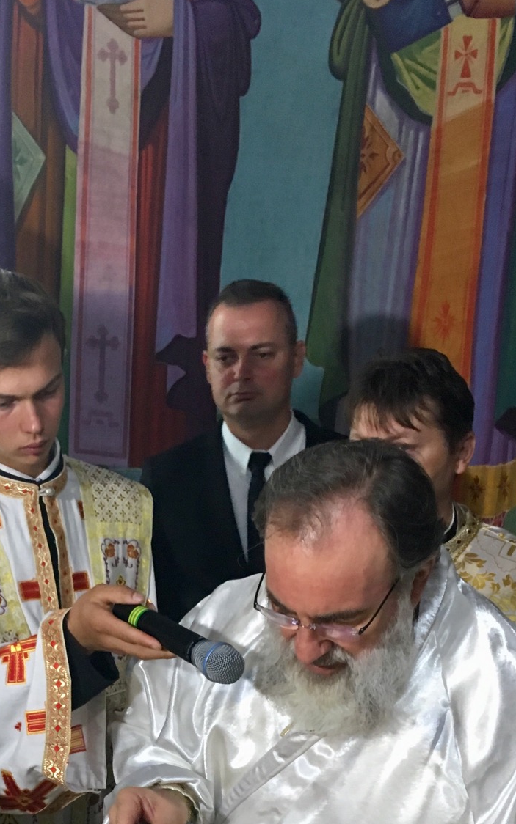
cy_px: 736
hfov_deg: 22.9
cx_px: 121
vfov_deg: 34.3
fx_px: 1259
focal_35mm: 56
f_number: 2.2
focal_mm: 4.15
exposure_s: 1/33
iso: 160
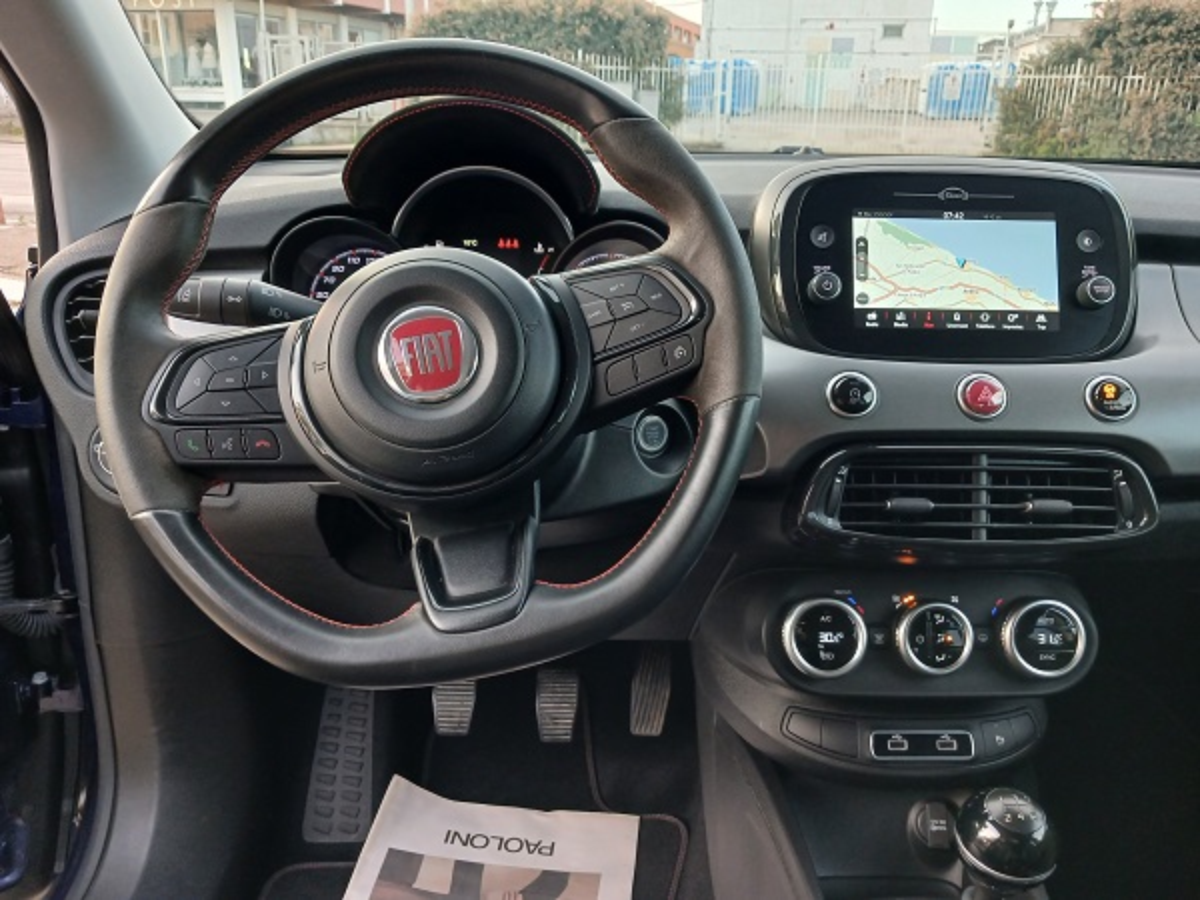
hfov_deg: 65.3
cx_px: 600
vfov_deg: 51.4
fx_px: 936
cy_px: 450
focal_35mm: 27
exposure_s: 1/50
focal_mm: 3.98
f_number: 1.8
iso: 160
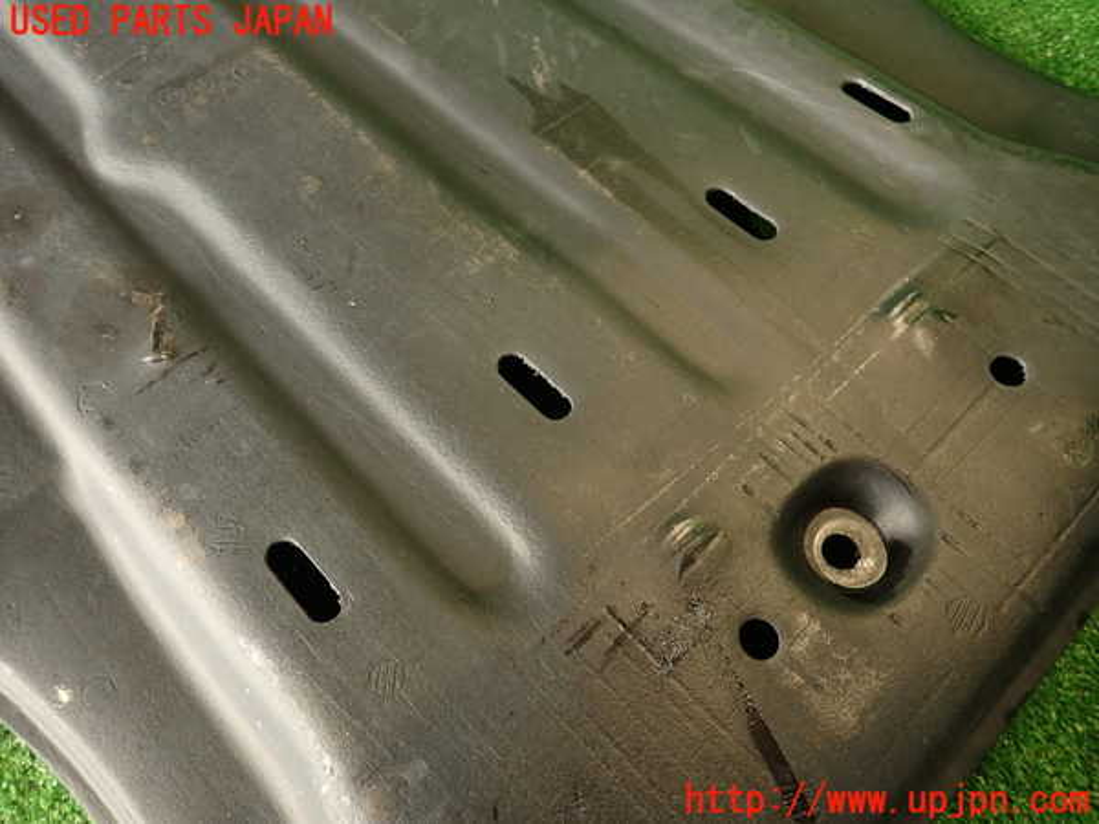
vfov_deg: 54.9
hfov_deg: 69.4
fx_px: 794
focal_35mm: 25
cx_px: 550
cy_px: 412
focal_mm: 4.5
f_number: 2
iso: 200
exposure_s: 1/40
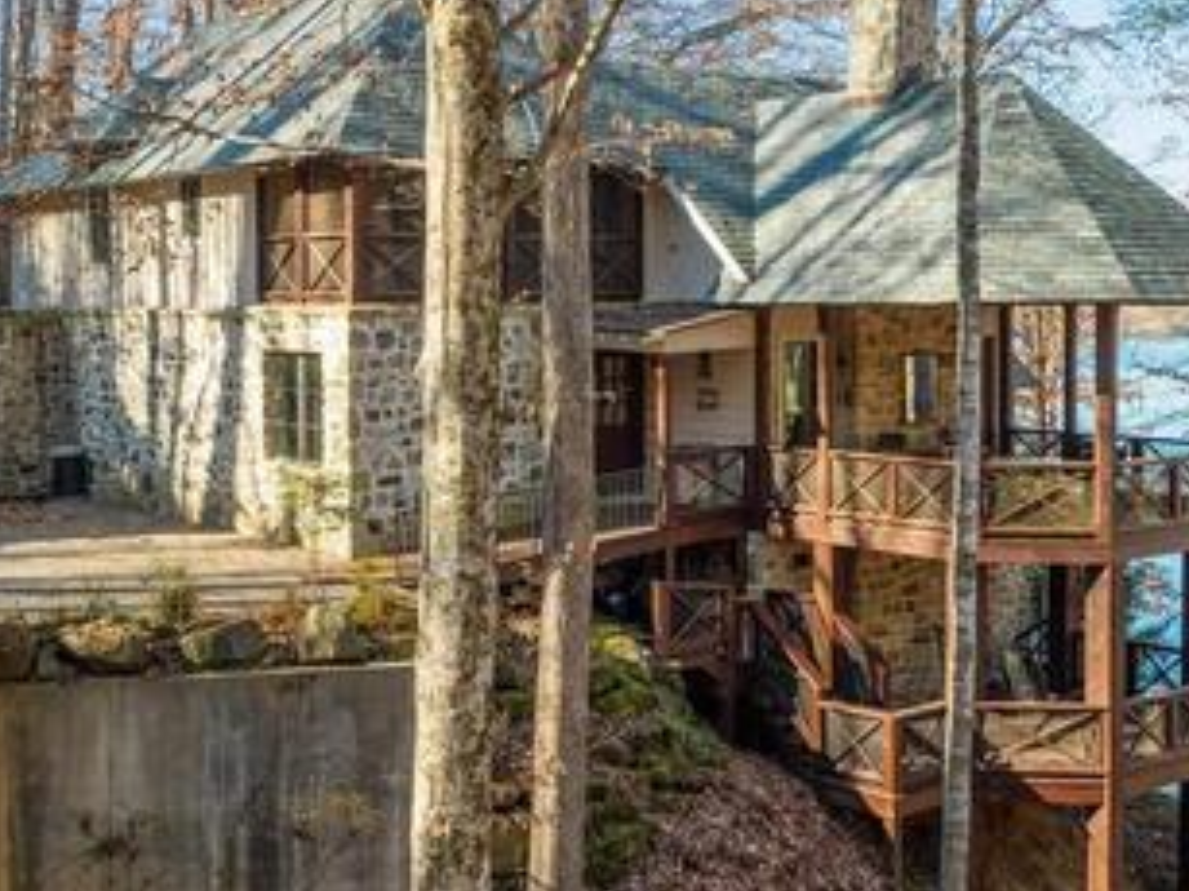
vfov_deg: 29.0
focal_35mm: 50
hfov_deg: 38.0
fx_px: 1717
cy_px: 527
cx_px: 449
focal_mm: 12.29
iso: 100
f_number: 4.5
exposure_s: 1/20
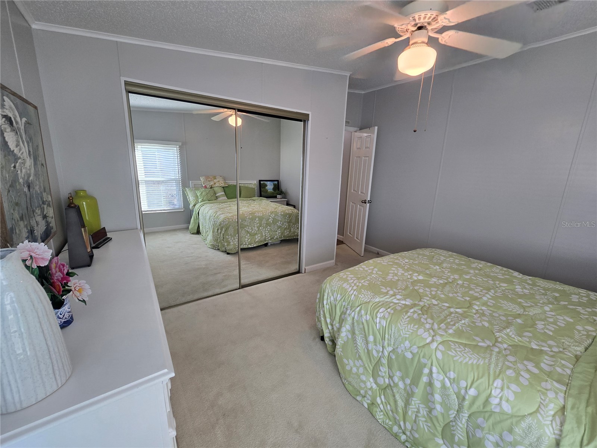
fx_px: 224
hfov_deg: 106.2
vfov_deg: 89.9
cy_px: 224
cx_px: 298
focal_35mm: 13
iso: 80
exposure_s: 1/60
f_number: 2.2
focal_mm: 2.2
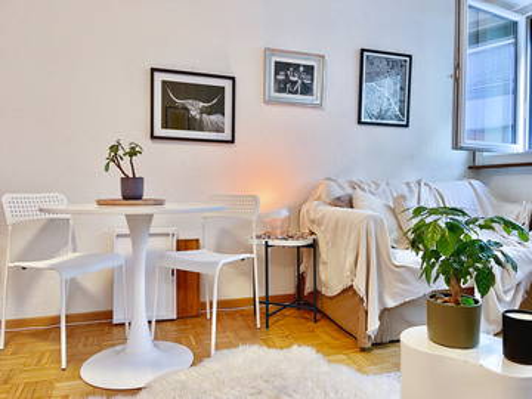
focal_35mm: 26
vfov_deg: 53.1
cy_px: 200
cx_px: 266
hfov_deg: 67.3
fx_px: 400
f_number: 1.6
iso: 125
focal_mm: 5.1
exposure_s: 1/56
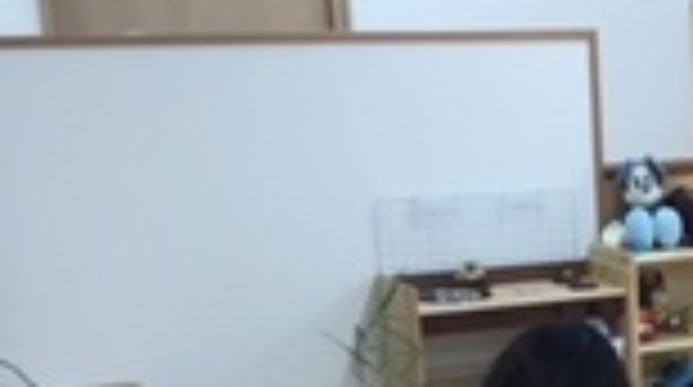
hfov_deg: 21.6
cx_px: 824
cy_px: 490
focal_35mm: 92
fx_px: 1688
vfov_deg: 12.7
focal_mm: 3.3
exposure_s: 1/30
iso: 25
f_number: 2.4
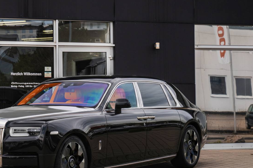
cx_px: 42
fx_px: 787
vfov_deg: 12.2
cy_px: 61
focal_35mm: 112
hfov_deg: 18.1
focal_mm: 64
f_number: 6.3
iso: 400
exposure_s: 1/250
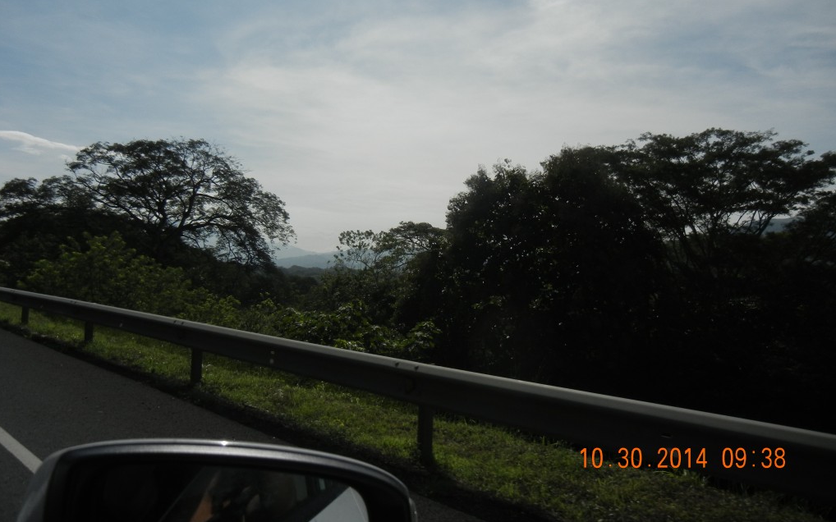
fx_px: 729
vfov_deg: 39.3
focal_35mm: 32
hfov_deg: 59.7
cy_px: 208
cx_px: 416
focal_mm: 5.4
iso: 160
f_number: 7
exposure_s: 1/1424
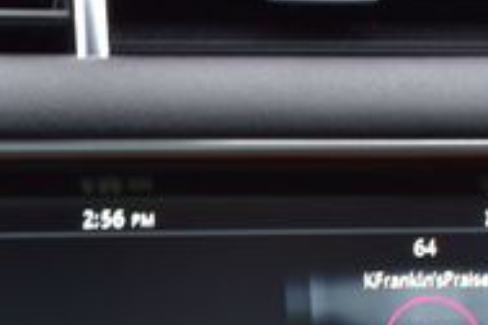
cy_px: 413
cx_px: 103
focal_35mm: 127
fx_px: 1717
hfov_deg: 16.1
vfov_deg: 10.6
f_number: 7.1
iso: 400
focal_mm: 25
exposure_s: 1/25
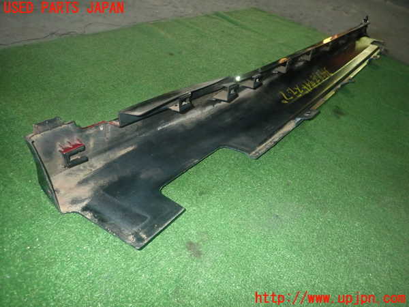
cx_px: 204
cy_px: 154
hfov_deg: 69.4
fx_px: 295
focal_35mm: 25
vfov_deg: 54.9
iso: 500
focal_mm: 4.5
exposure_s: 1/30
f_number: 5.6
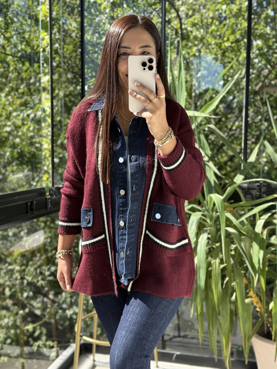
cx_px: 138
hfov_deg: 30.3
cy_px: 184
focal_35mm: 48
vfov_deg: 39.7
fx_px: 512
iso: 80
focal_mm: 6.76
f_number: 1.78
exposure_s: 1/646
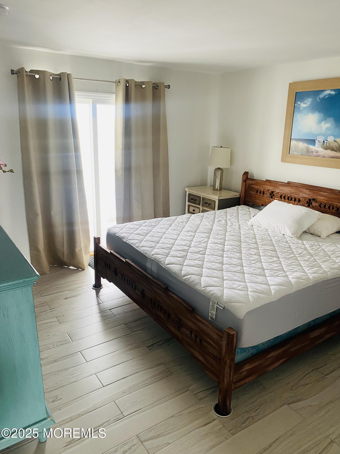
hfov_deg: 53.1
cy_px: 227
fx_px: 340
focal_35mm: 26
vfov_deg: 67.3
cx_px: 170
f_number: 1.8
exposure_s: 1/68
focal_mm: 4.25
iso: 125
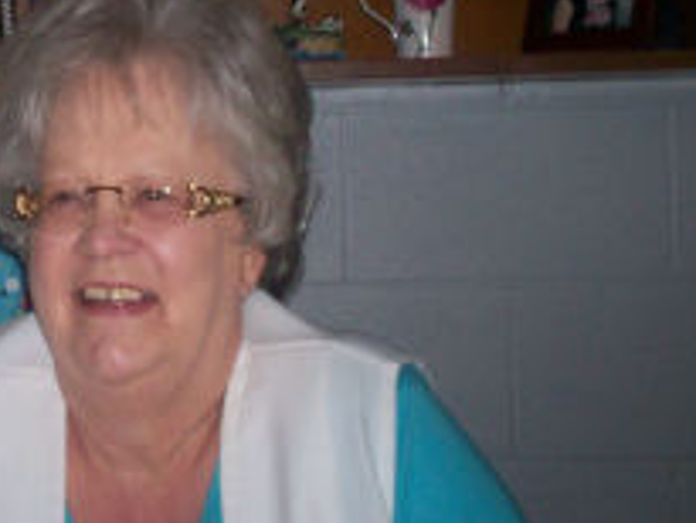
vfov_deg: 18.7
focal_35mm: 79
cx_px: 10
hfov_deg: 23.7
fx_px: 1589
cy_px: 229
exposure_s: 1/60
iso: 140
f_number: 4.5
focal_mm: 6
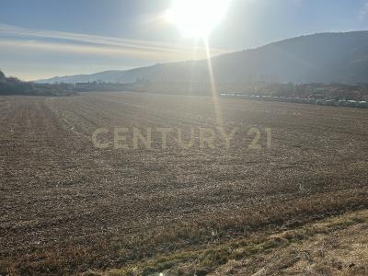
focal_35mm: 26
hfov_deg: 67.3
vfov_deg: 53.1
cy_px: 138
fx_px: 276
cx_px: 184
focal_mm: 5.7
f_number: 1.5
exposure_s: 1/7463
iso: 50
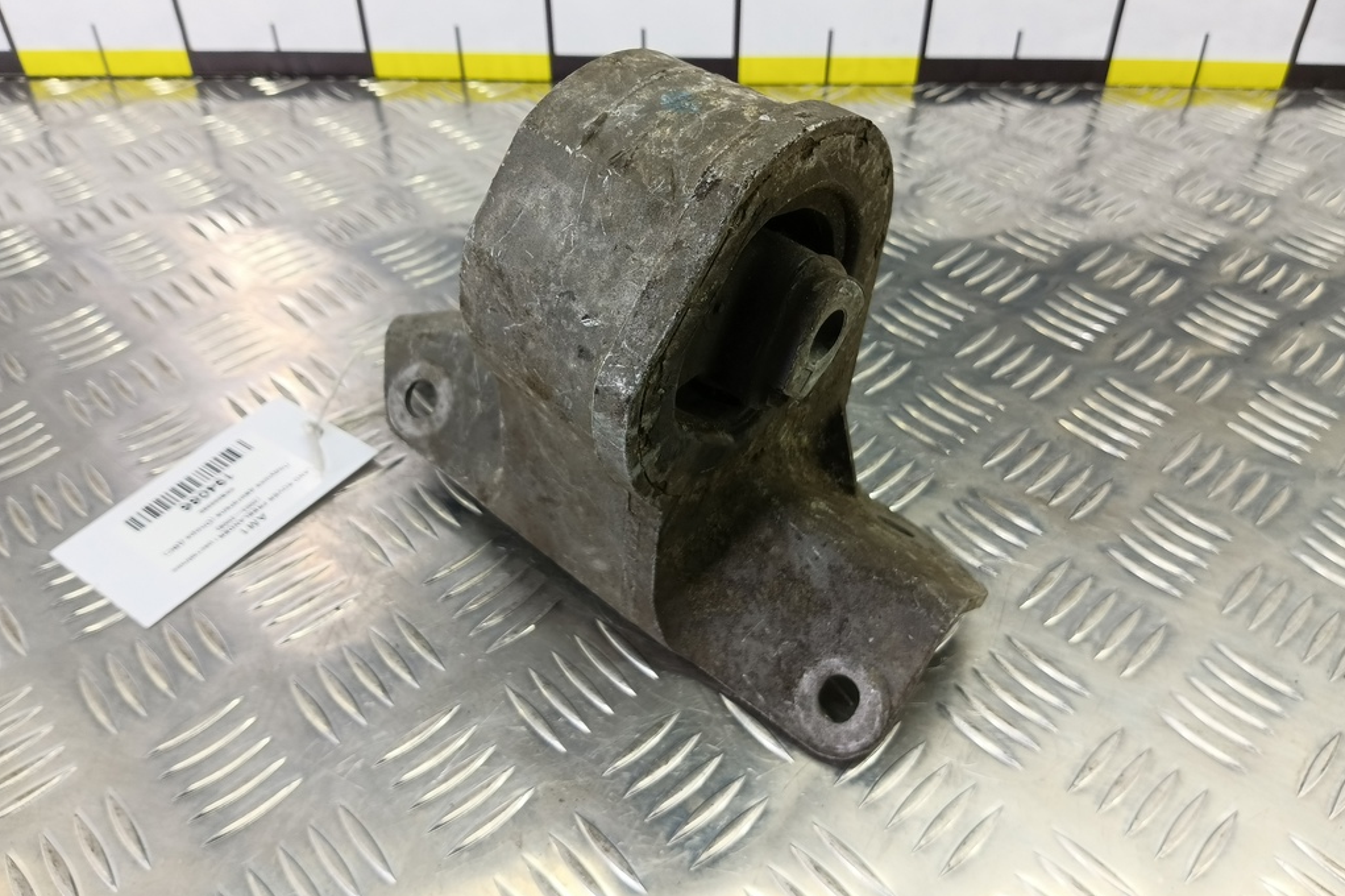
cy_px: 408
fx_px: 896
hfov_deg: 73.8
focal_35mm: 24
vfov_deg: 53.0
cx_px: 673
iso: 140
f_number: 1.6
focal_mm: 4.11
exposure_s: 1/50
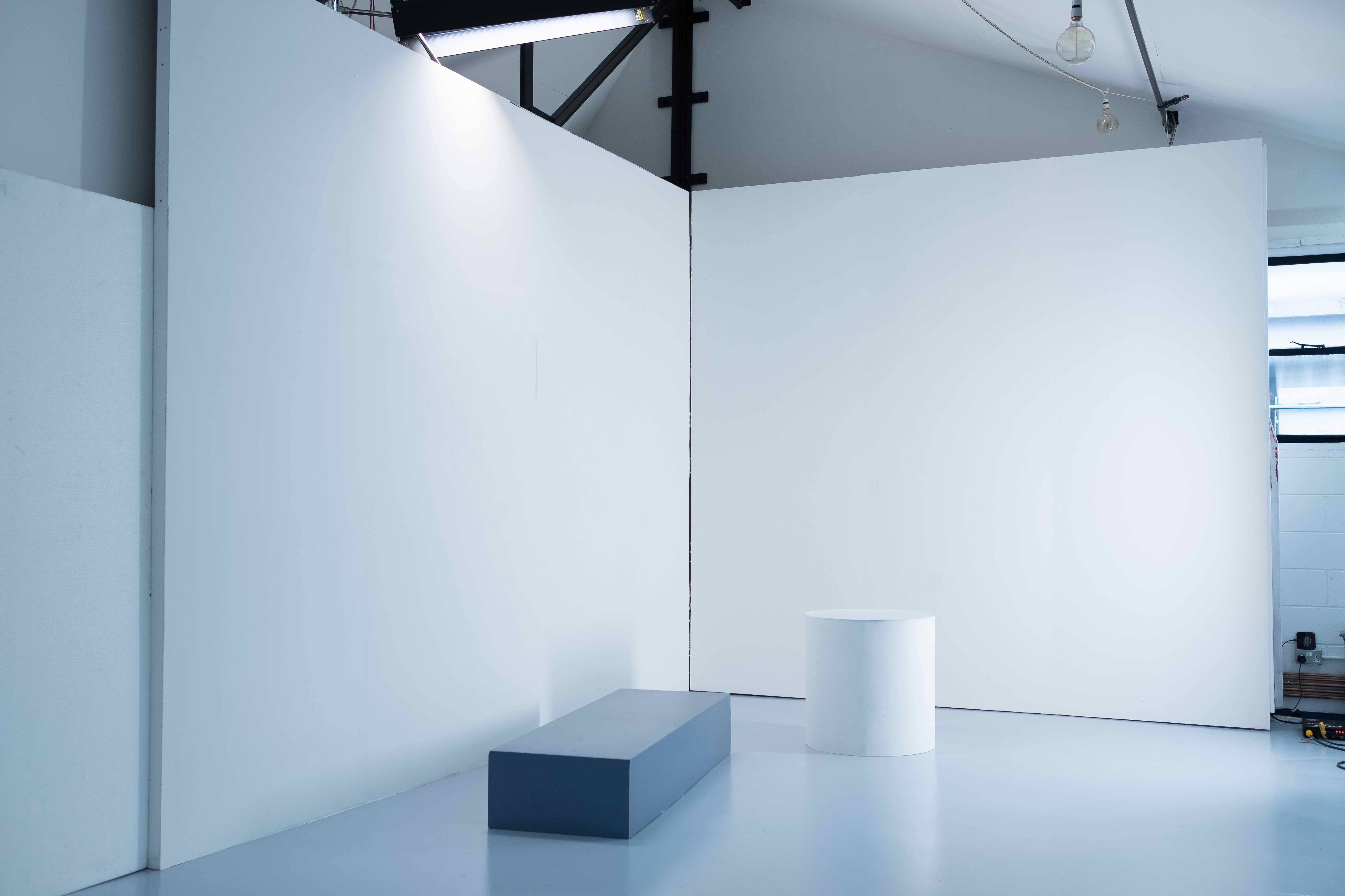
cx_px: 672
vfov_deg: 37.9
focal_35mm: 35
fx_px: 1308
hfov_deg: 54.4
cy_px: 448
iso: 320
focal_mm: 23
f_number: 2.8
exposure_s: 1/80
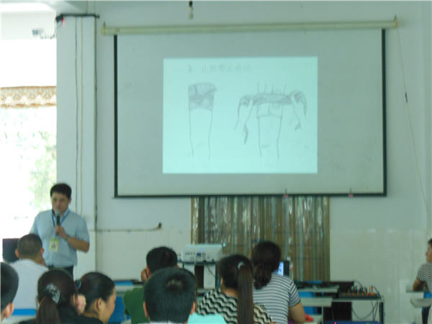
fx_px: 1335
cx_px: 216
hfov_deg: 18.4
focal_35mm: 107
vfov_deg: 13.8
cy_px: 162
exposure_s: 1/15
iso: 400
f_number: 5.7
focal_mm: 19.1
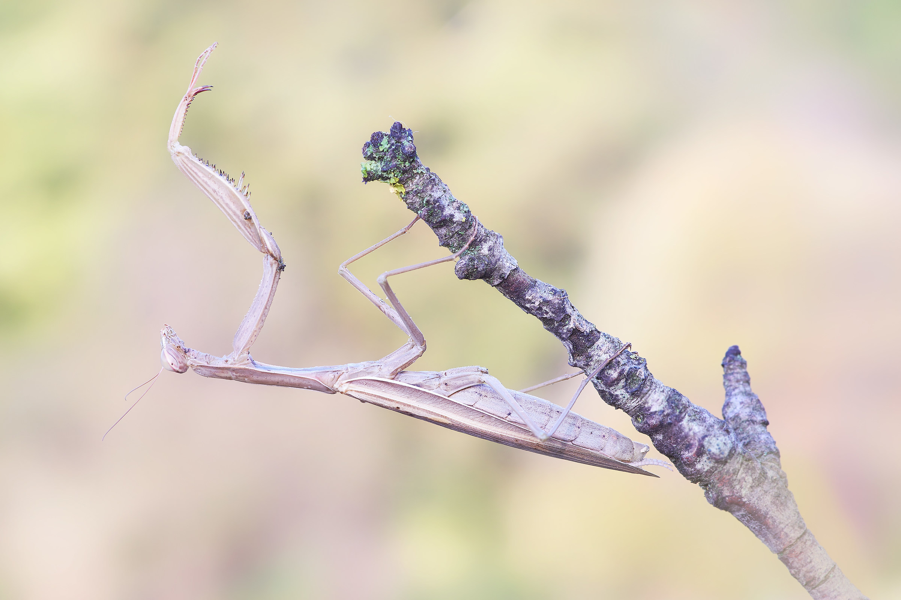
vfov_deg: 9.1
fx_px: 3754
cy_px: 300
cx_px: 450
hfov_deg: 13.7
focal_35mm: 150
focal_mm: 100
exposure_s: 1/14
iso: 200
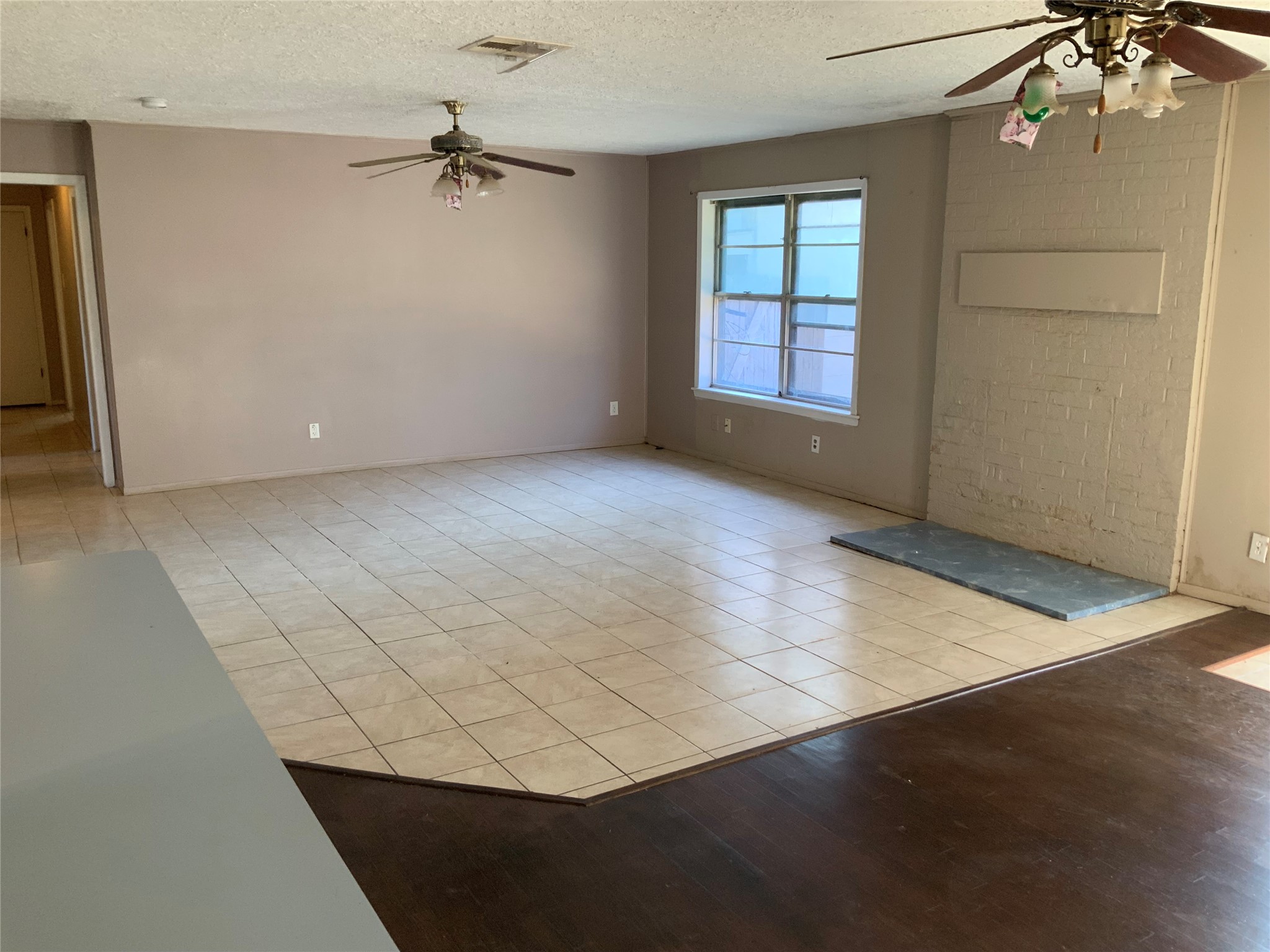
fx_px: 1064
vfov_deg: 48.2
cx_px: 635
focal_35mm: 29
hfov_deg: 61.7
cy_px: 476
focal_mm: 3
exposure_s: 1/60
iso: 64
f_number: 1.8
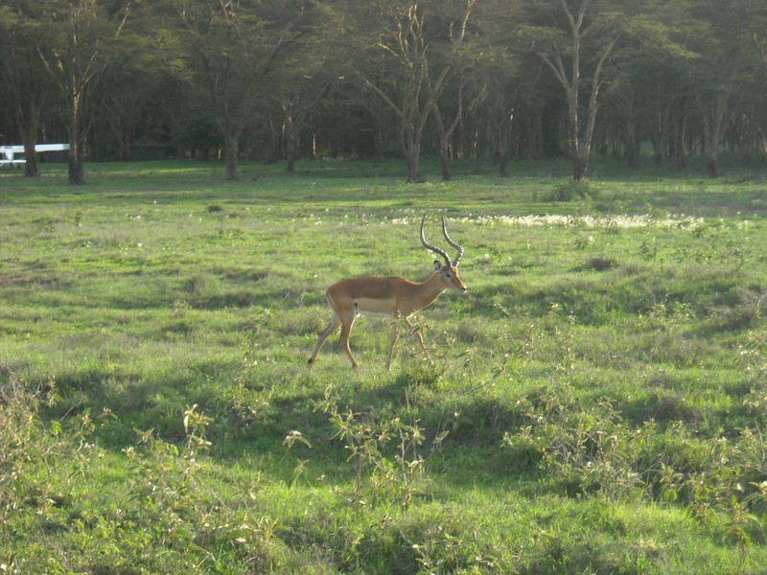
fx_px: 2327
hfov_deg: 18.7
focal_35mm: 105
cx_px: 384
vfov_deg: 14.1
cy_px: 288
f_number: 4.7
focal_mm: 17.1
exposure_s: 1/250
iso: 168
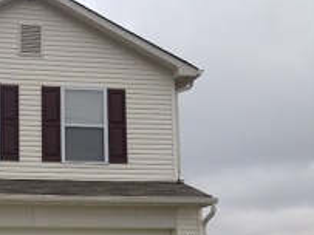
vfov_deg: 20.9
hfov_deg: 26.8
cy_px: 203
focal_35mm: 69
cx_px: 11
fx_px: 626
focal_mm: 4.28
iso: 64
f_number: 2.4
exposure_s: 1/824
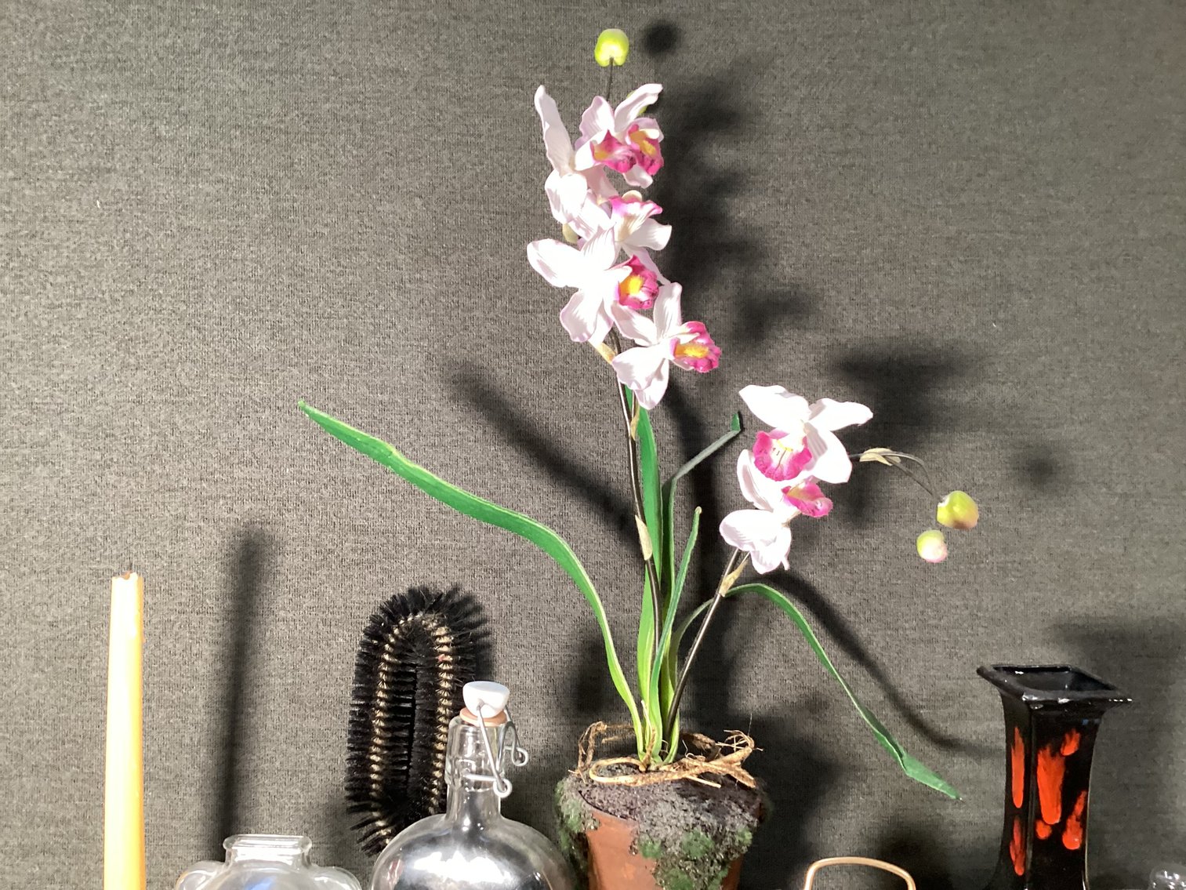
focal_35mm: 31
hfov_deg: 58.3
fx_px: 1062
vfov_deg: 45.4
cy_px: 445
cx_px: 593
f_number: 2.4
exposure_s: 1/50
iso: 200
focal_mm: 3.3
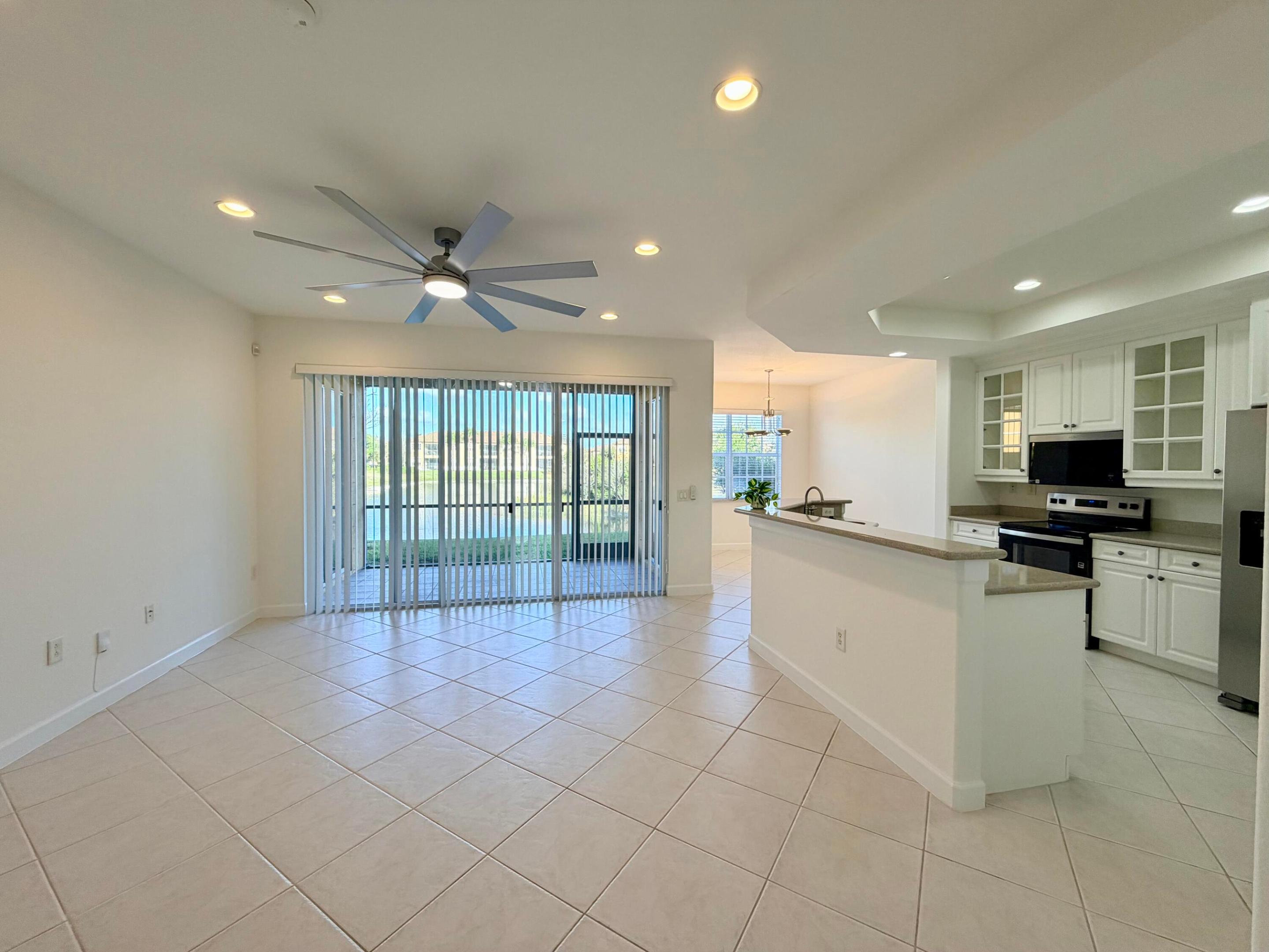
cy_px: 476
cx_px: 634
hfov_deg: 102.1
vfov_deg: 85.7
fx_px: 513
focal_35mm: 14
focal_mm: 2.22
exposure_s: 1/120
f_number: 2.2
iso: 80
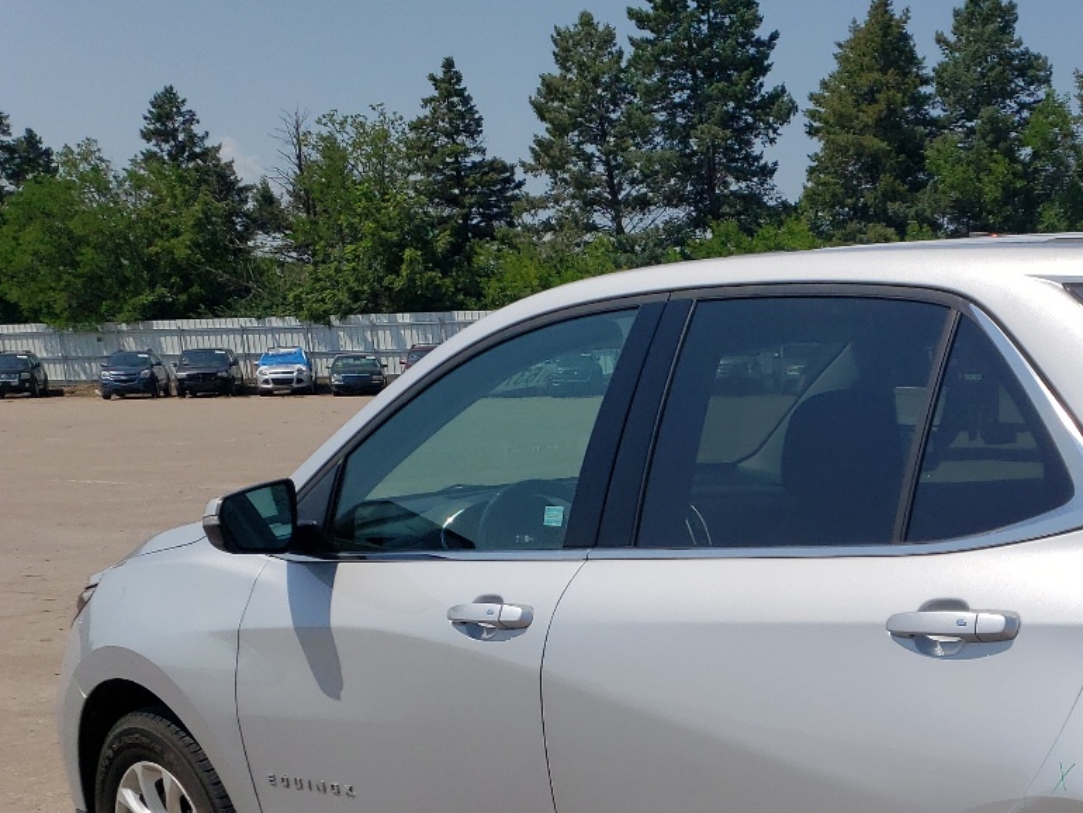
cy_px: 799
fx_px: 1690
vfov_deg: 25.8
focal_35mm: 54
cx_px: 1053
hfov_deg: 32.9
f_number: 1.5
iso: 50
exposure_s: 1/10000
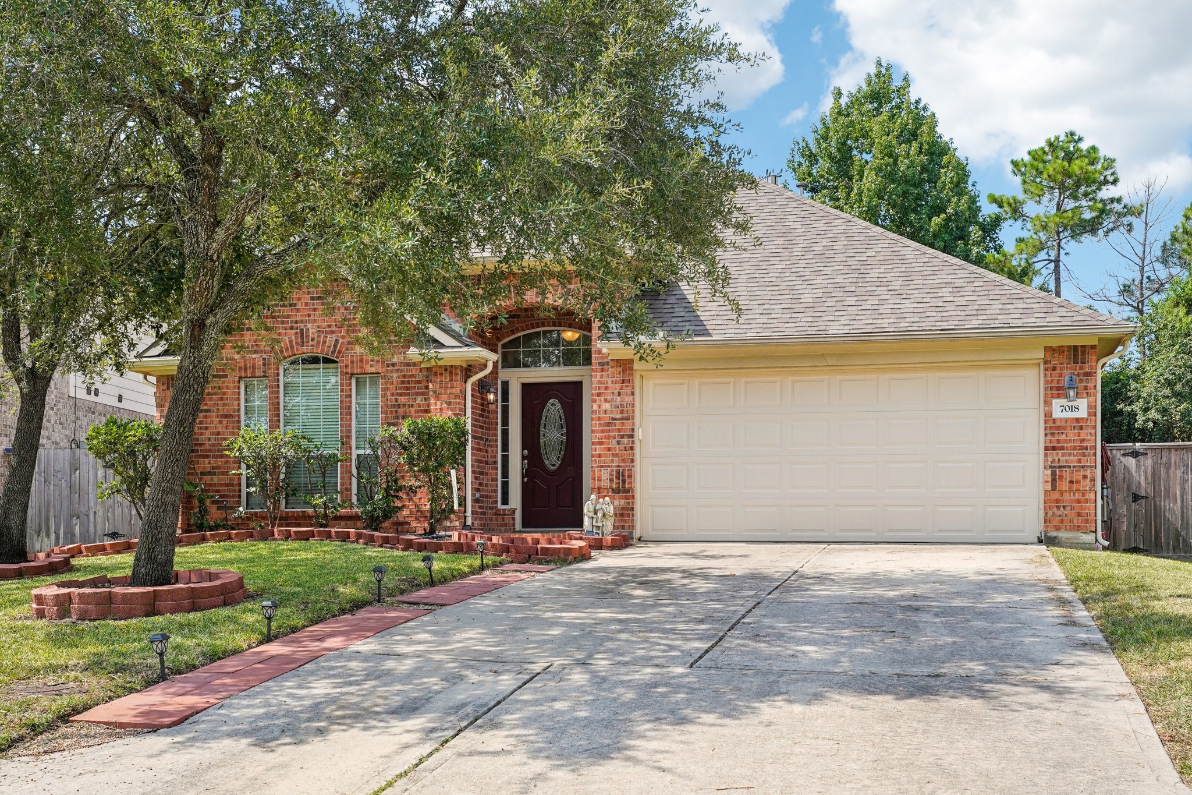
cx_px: 596
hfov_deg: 47.4
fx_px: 1357
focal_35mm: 41
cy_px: 398
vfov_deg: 32.6
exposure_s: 1/400
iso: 500
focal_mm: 41
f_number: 8
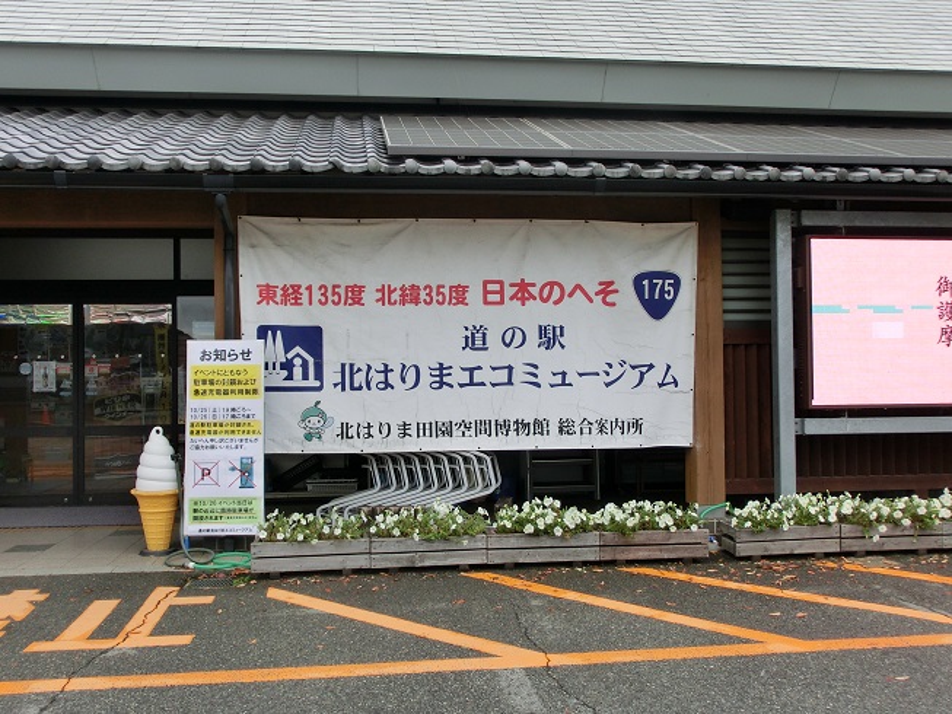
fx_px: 1018
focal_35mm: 37
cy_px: 357
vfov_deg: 38.7
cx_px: 476
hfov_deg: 50.1
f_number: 3.9
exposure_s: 1/250
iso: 100
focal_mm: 6.61
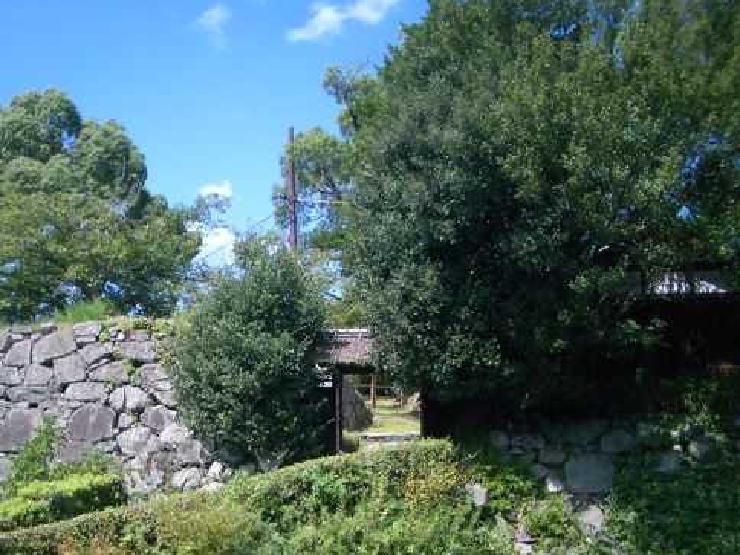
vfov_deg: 30.7
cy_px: 369
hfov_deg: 40.2
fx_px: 1005
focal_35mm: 47
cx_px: 277
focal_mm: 5.8
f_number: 2.6
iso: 50
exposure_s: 1/640
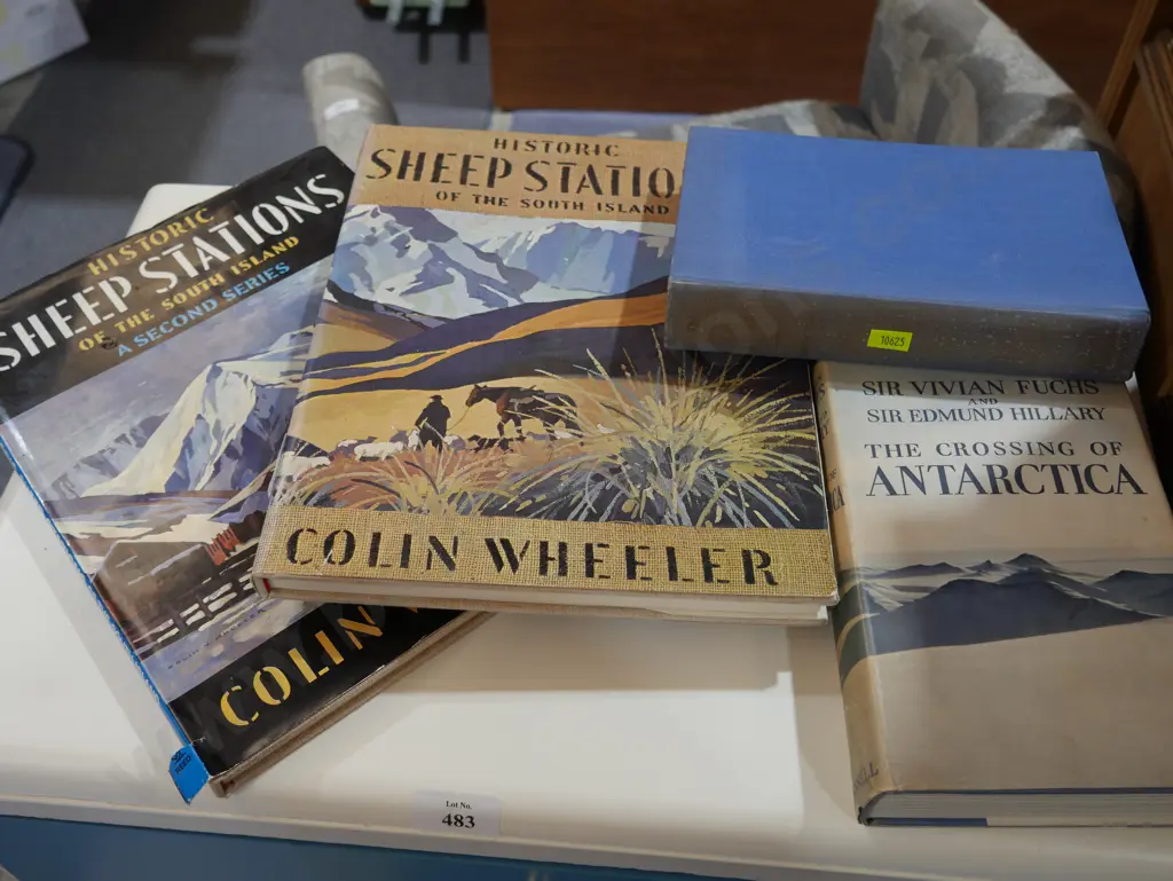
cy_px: 440
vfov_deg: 39.7
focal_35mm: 36
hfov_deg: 51.3
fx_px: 1220
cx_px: 586
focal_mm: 18
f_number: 4
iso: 250
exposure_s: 1/60
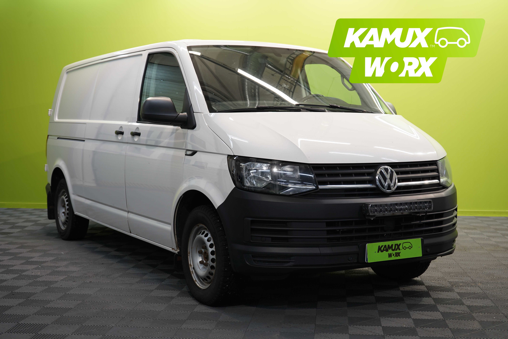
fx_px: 706
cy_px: 170
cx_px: 254
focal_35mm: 50
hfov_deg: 39.6
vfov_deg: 27.0
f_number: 6.3
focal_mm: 50
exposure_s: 1/6
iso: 100
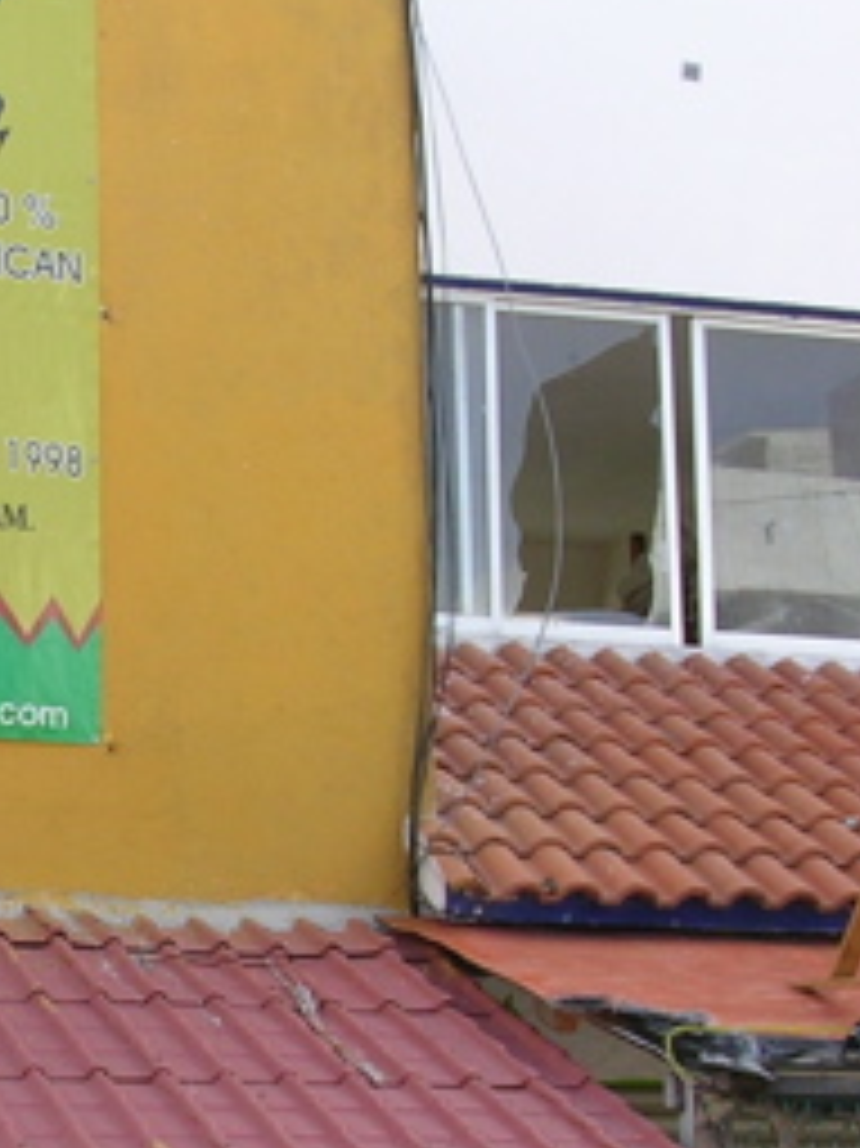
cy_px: 905
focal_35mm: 103
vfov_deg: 18.9
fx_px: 3415
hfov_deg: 14.0
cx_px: -153
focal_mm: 6.2
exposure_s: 1/116
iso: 50
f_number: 5.8
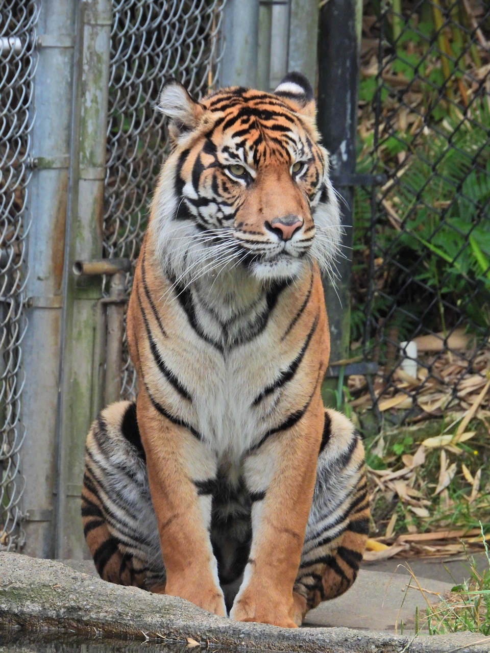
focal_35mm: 950
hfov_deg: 1.6
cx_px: 245
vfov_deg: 2.1
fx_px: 17930
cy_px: 326
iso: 450
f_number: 5.6
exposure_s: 1/250
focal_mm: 170
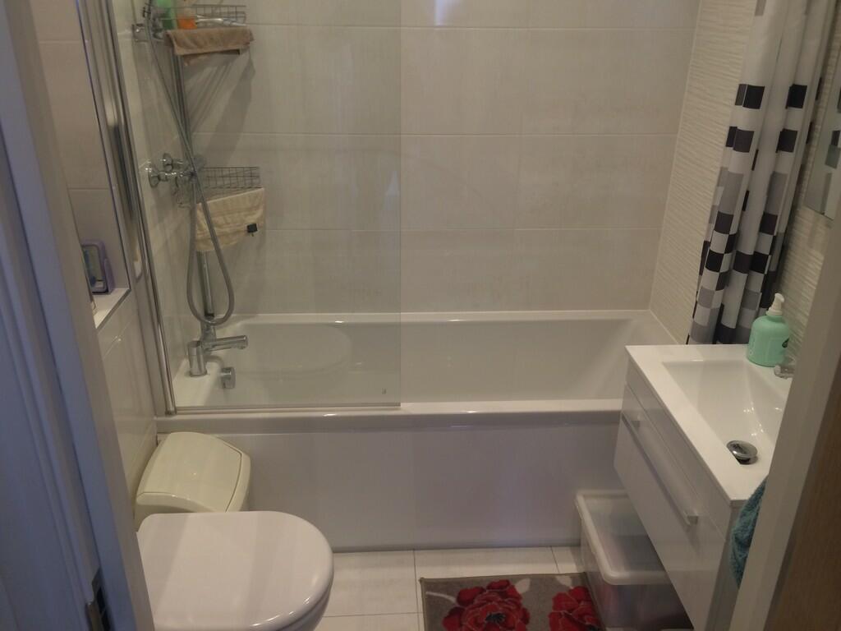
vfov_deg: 46.8
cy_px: 316
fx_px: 729
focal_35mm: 30
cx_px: 420
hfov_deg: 60.0
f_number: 2.2
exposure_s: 1/33
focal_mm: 4.12
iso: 100
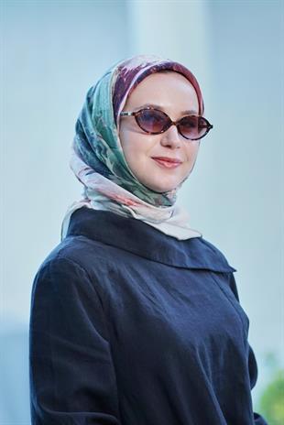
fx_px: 1359
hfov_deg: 11.9
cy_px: 212
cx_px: 142
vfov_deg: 17.8
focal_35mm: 115
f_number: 3.5
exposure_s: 1/200
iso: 640
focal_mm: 115
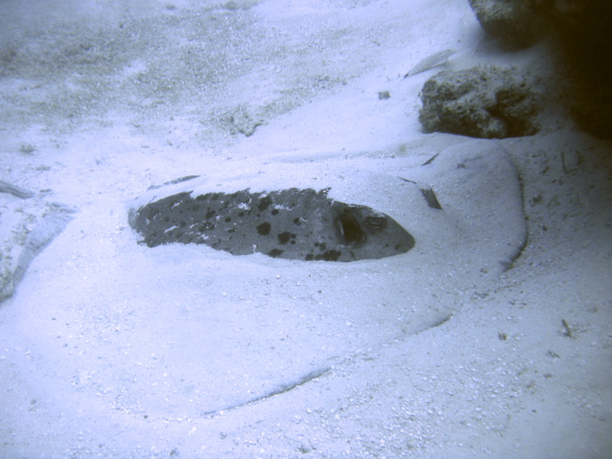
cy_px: 230
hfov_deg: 49.0
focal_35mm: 38
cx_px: 306
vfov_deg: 37.7
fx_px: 672
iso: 50
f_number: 2.8
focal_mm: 6
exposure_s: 1/45
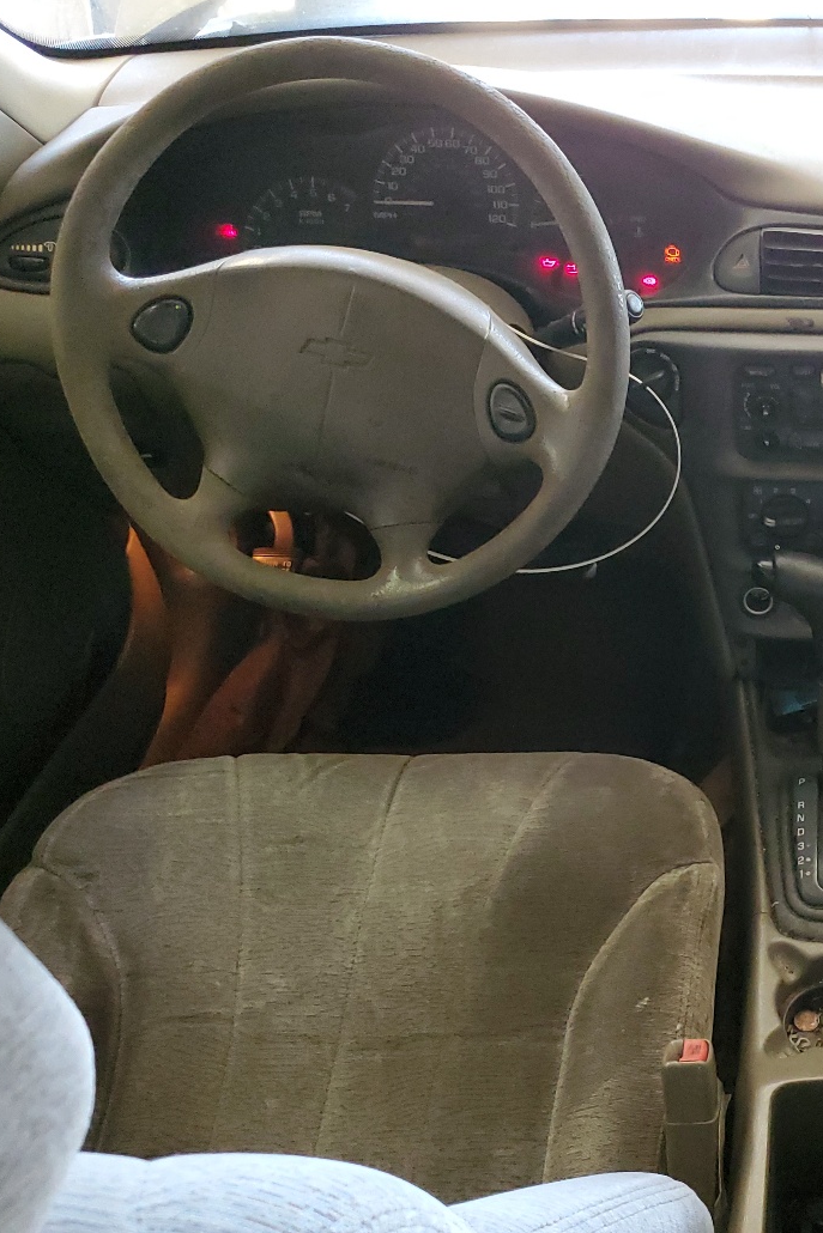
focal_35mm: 42
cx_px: 809
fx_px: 1440
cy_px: 687
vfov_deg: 46.3
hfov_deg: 29.9
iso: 402
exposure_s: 1/60.2
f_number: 1.5
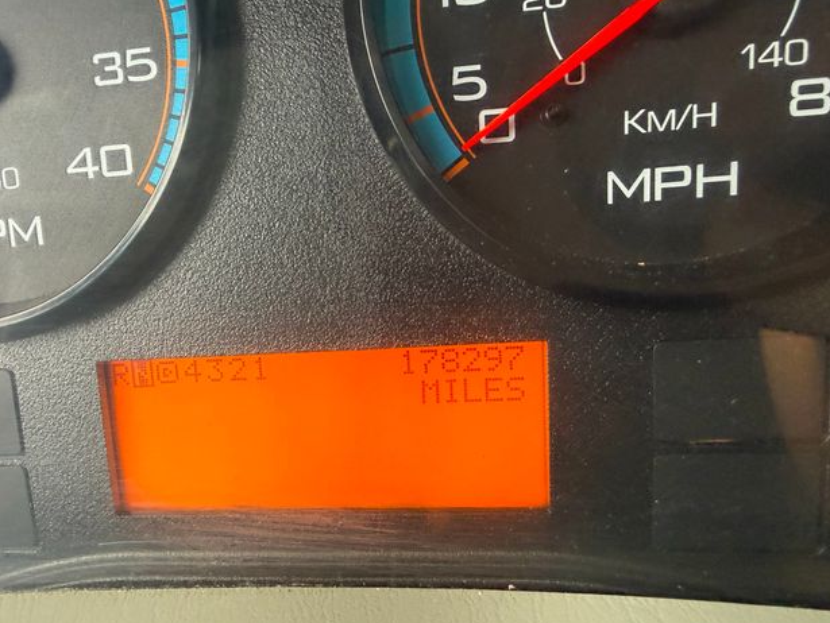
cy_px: 318
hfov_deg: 67.3
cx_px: 409
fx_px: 624
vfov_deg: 53.1
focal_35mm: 26
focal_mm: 2.22
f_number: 2.2
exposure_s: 1/99
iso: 200
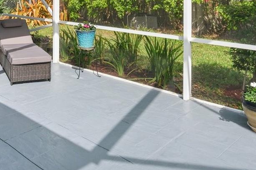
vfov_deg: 30.9
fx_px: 277
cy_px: -12
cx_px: 47
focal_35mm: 39
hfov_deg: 46.6
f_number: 8
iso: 400
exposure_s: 1/450
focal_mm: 10
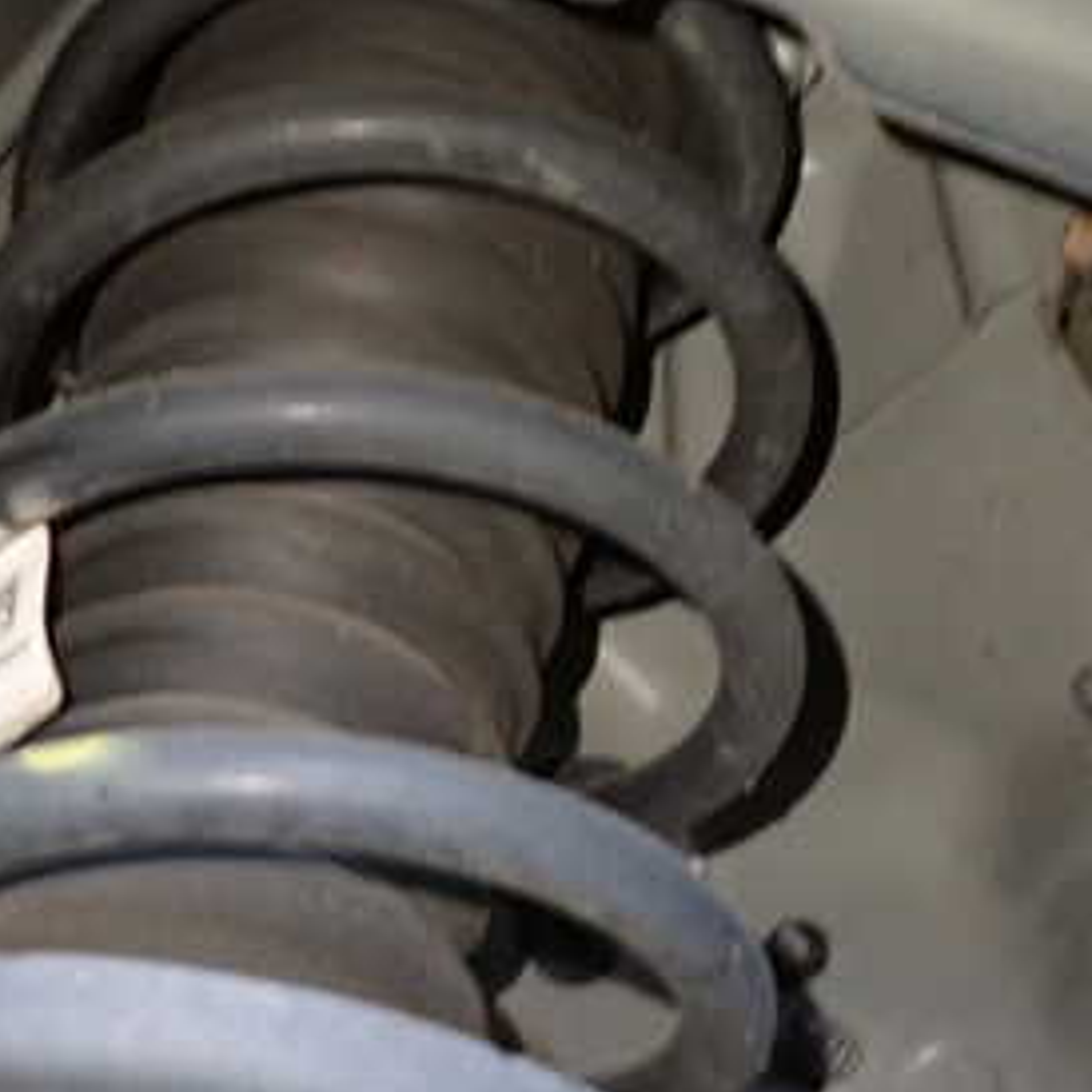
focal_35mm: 58
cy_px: 693
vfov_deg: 29.4
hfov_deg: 29.3
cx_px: 347
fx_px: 2070
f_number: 2.3
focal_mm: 5.4
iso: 800
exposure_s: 1/20
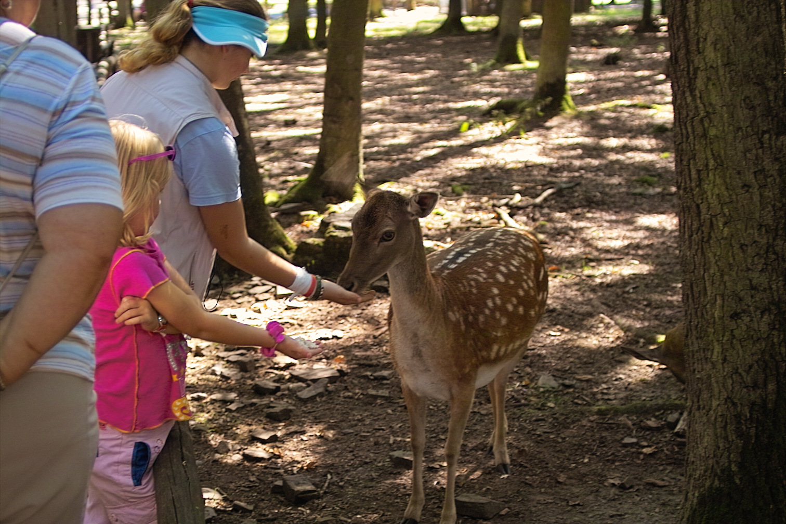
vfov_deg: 20.0
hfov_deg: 29.7
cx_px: 393
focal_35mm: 68
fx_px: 1485
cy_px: 262
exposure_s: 1/45
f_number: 3.5
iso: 100
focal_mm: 40
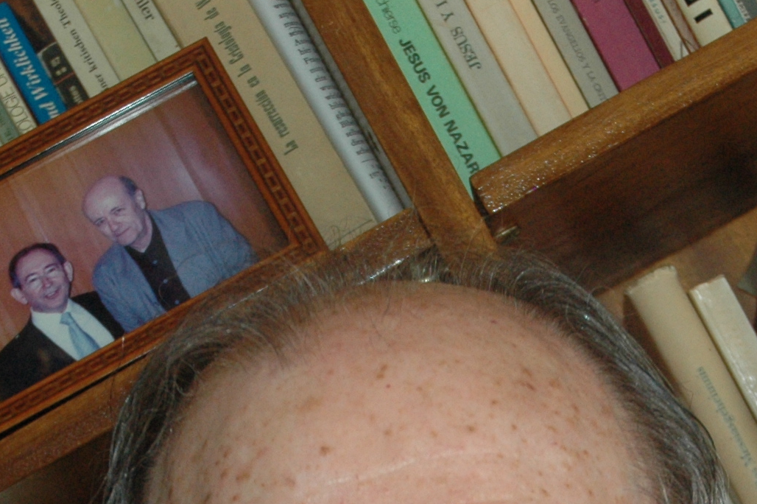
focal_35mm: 118
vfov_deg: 11.1
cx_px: 527
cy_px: 734
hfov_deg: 17.2
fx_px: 2489
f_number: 5
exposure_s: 1/100
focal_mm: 27
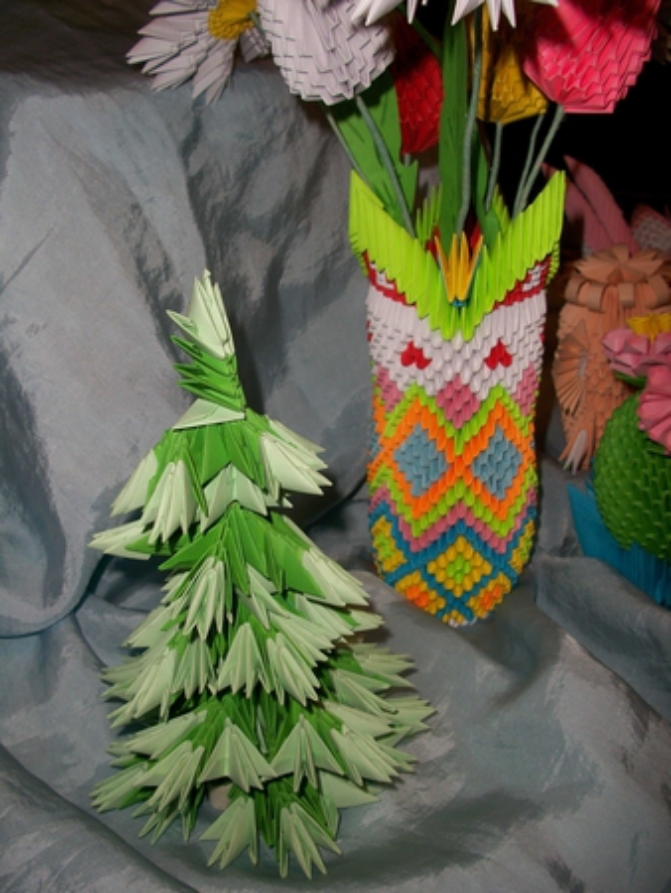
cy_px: 446
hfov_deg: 40.7
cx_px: 336
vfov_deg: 52.6
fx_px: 904
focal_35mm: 35
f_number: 3.1
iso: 80
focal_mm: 6.3
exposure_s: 1/50
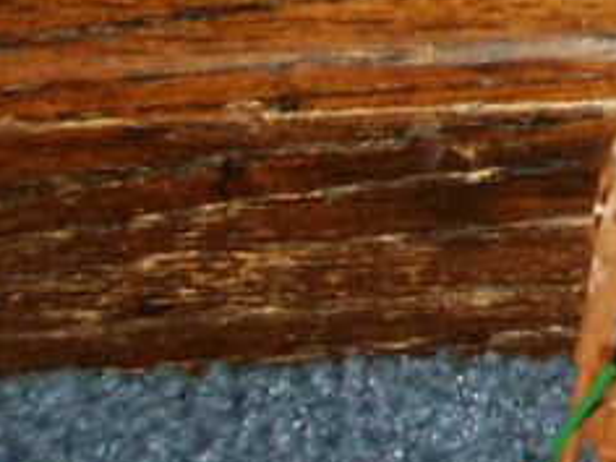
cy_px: -271
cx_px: 1062
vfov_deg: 7.6
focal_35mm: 190
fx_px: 3381
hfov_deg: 9.9
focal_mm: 7.2
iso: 200
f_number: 6.7
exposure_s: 1/45
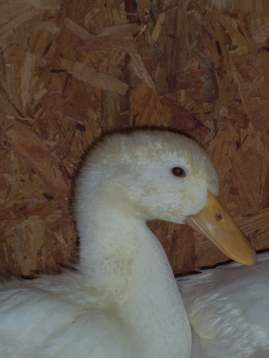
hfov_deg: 8.5
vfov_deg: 11.3
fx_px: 1813
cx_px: 134
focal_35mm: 175
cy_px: 179
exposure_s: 1/160
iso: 100
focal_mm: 31.3
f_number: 4.8
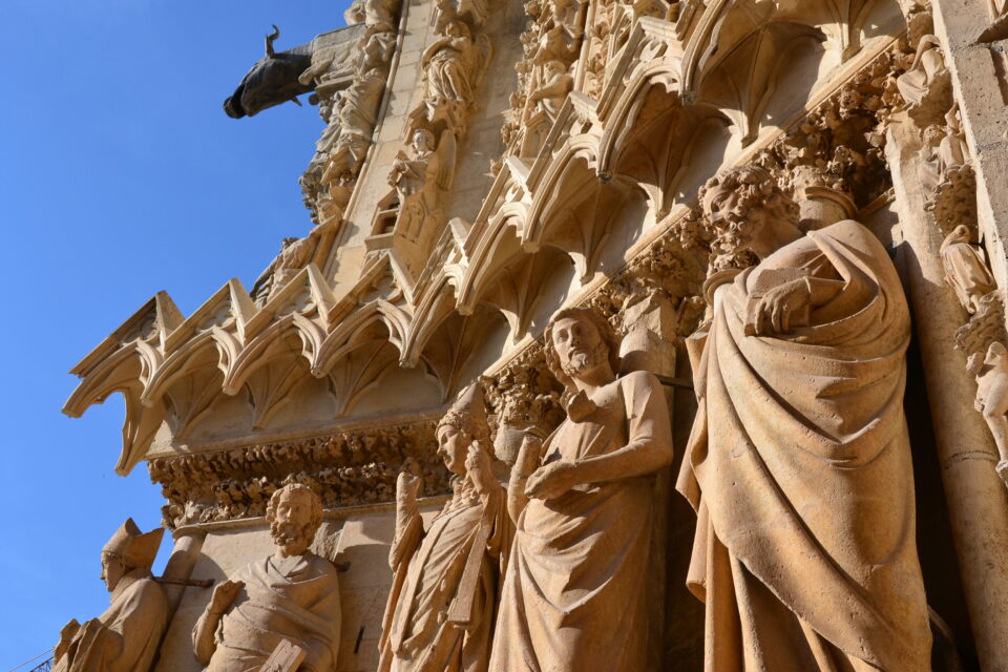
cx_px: 504
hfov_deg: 49.6
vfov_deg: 34.2
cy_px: 336
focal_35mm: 39
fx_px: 1092
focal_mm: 26
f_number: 11
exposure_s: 1/400
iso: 400
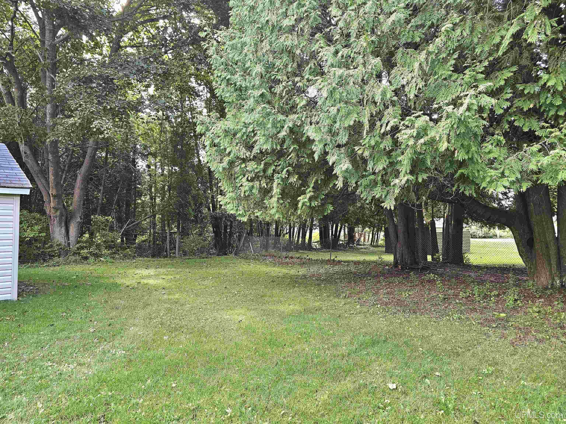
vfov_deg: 58.9
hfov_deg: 73.9
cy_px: 212
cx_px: 283
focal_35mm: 23
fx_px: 376
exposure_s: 1/120
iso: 50
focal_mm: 6.3
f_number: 1.7
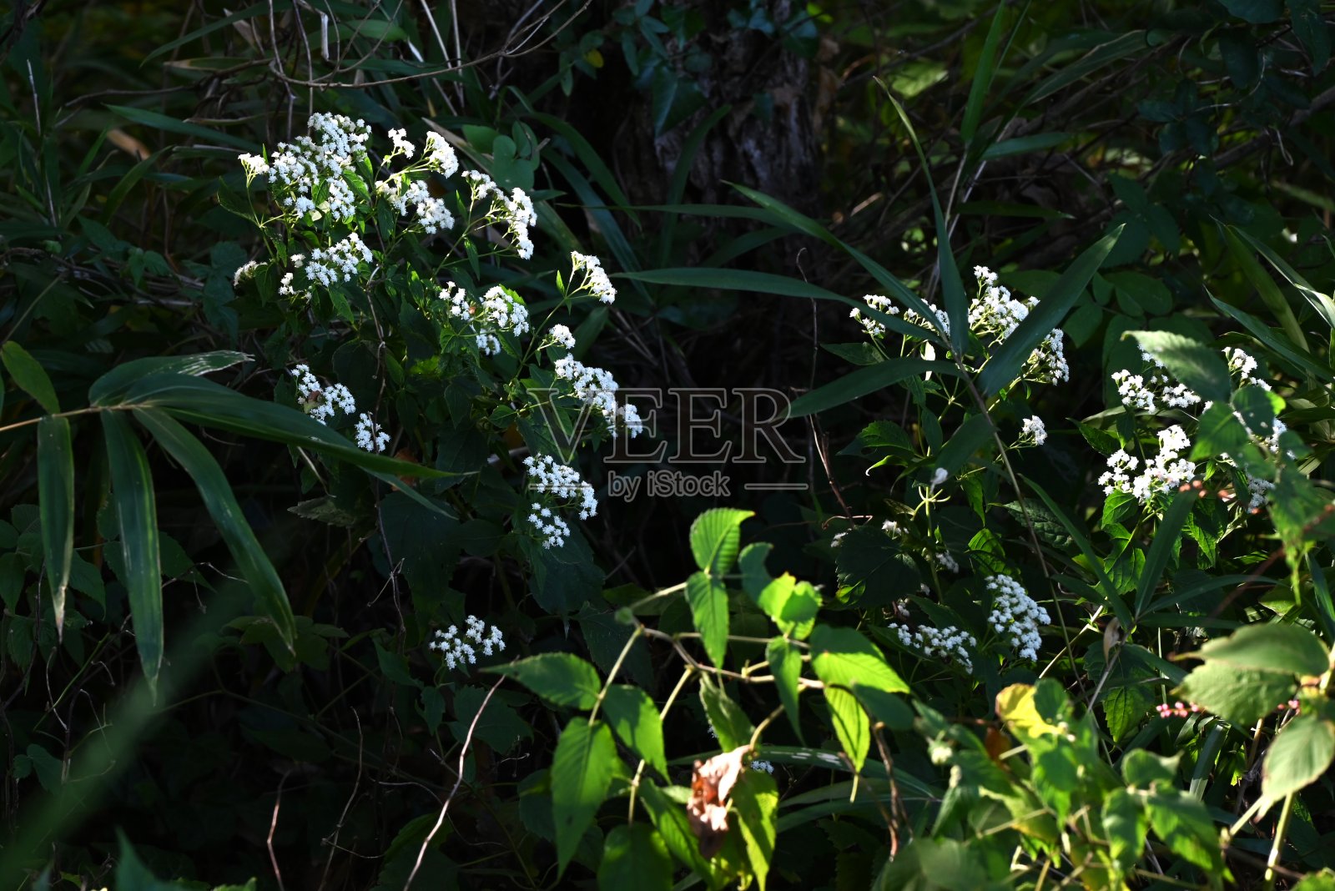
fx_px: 6677
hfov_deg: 11.4
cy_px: 446
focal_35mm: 180
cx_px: 668
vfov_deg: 7.6
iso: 640
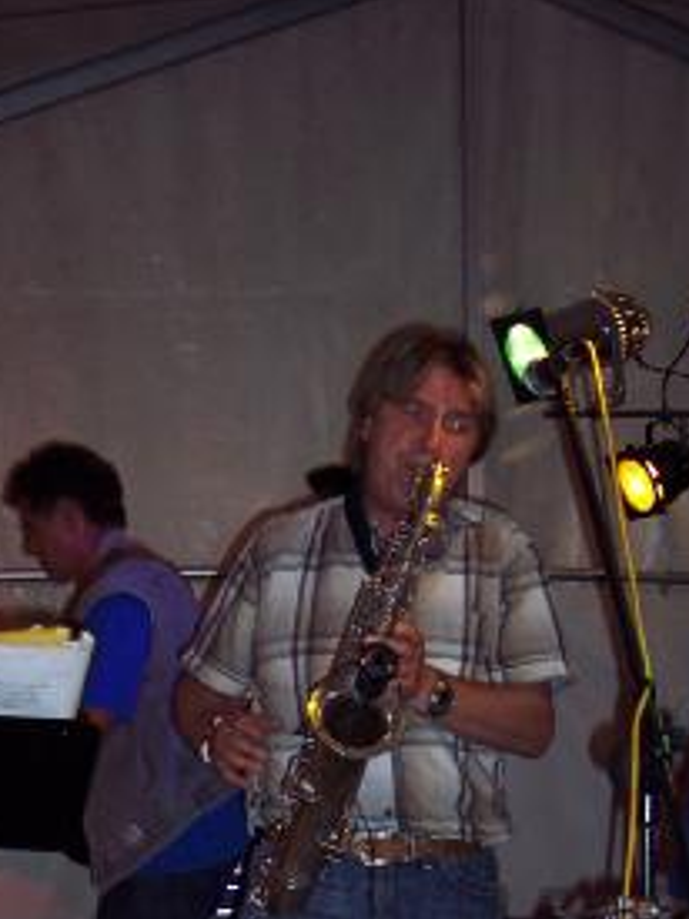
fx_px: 1886
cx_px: 336
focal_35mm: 71
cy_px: 822
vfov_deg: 26.5
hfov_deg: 20.7
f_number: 2.8
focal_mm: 8
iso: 100
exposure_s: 1/60
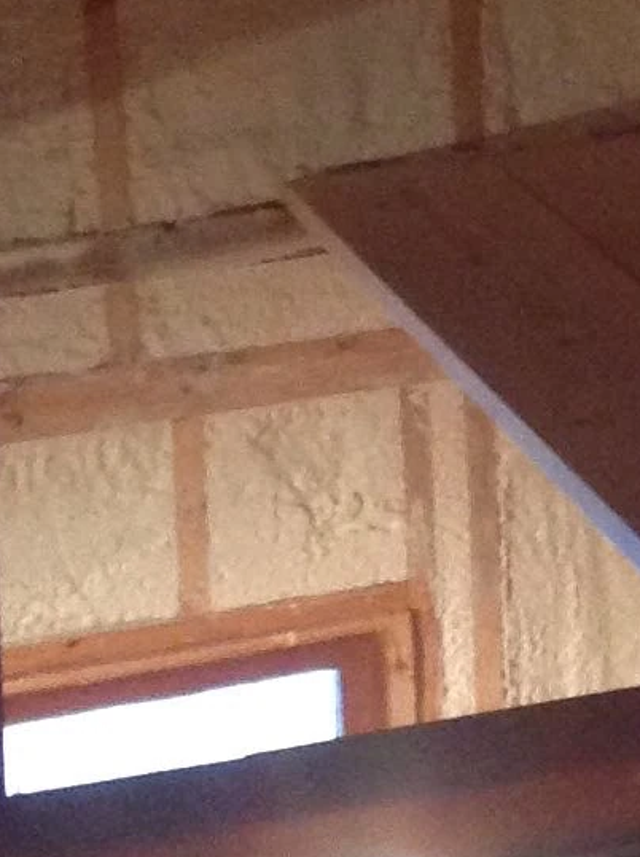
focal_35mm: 159
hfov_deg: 9.2
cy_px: 97
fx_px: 3929
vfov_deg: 12.4
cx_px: 686
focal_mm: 3.3
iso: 200
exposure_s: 1/24
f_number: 2.4
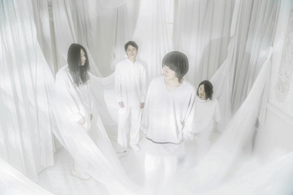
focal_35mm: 28
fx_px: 228
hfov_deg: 65.5
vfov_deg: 46.4
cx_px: 146
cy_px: 98
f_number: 4.5
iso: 800
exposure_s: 1/125
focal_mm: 28
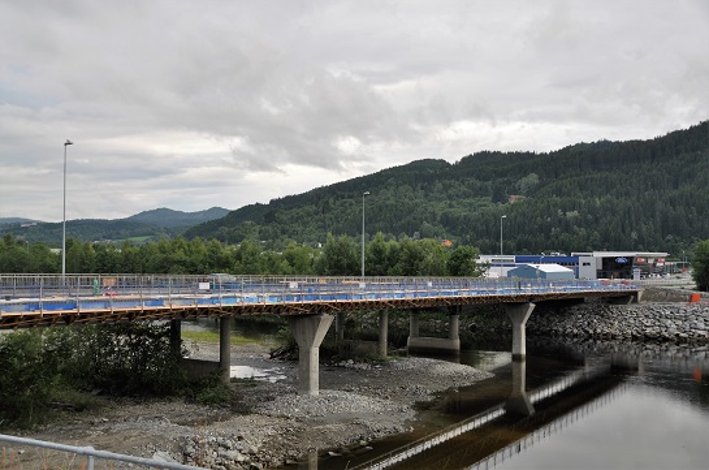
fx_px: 855
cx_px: 354
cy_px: 235
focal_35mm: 44
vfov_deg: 30.7
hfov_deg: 45.0
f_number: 5.6
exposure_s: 1/200
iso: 200
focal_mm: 29
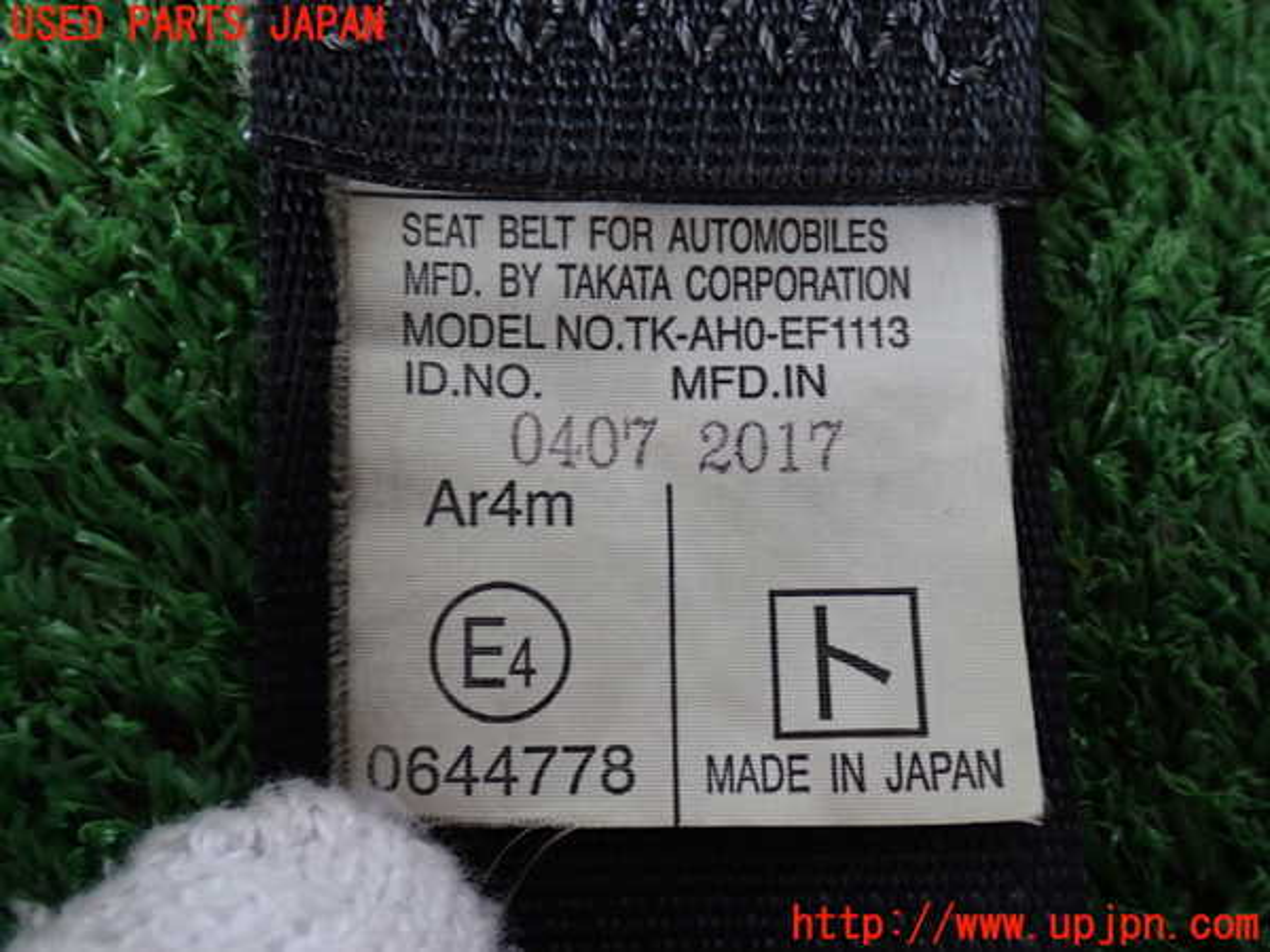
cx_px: 635
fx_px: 1504
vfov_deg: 35.1
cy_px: 476
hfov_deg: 45.8
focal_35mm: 41
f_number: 2.8
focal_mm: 7.31
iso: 250
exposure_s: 1/40
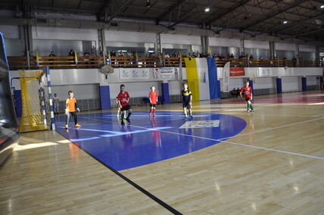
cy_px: 108
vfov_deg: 47.8
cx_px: 162
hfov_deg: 67.5
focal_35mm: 27
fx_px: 243
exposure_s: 1/100
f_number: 5
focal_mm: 18
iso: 400
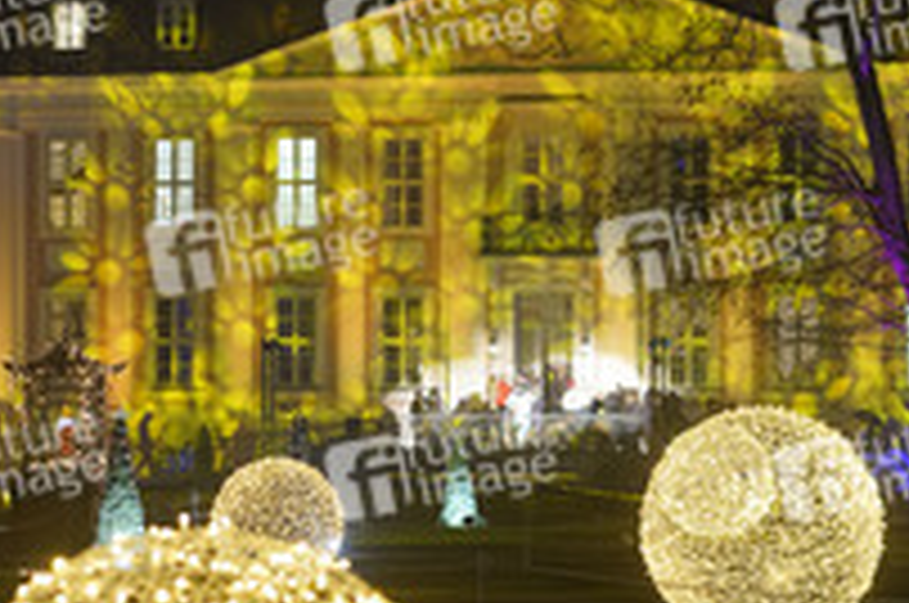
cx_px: 322
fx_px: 4790
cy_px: 356
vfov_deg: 7.2
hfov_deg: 10.8
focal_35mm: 190
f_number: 2.8
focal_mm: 85
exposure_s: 1/100
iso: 1600
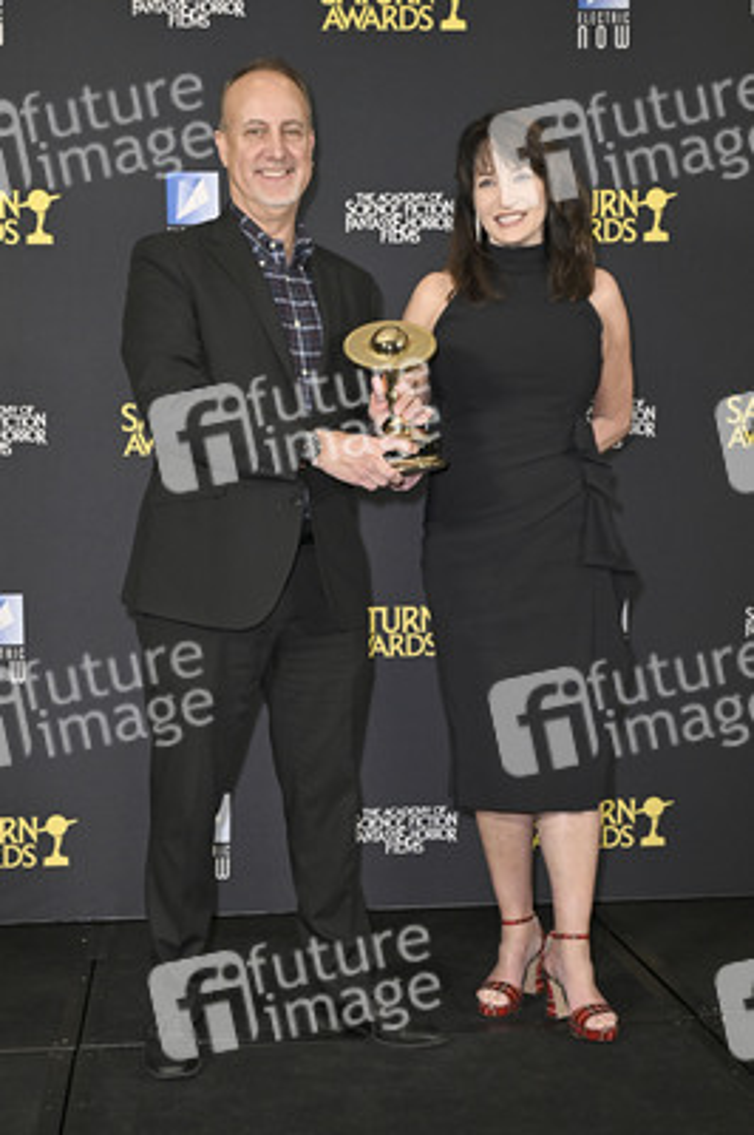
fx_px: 1353
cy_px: 568
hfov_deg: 31.1
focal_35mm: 43
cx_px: 377
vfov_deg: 45.5
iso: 2000
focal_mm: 43
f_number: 5
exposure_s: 1/320
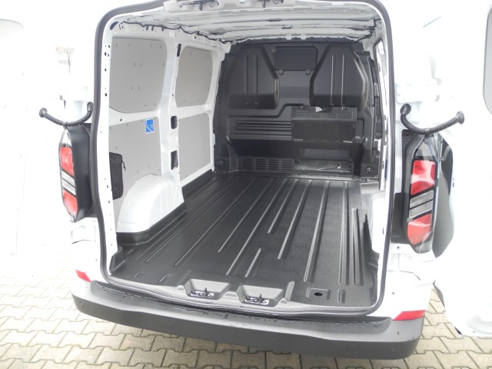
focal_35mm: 28
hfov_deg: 63.4
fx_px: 398
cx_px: 246
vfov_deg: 49.7
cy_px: 184
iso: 160
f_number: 2.8
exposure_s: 1/30
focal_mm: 6
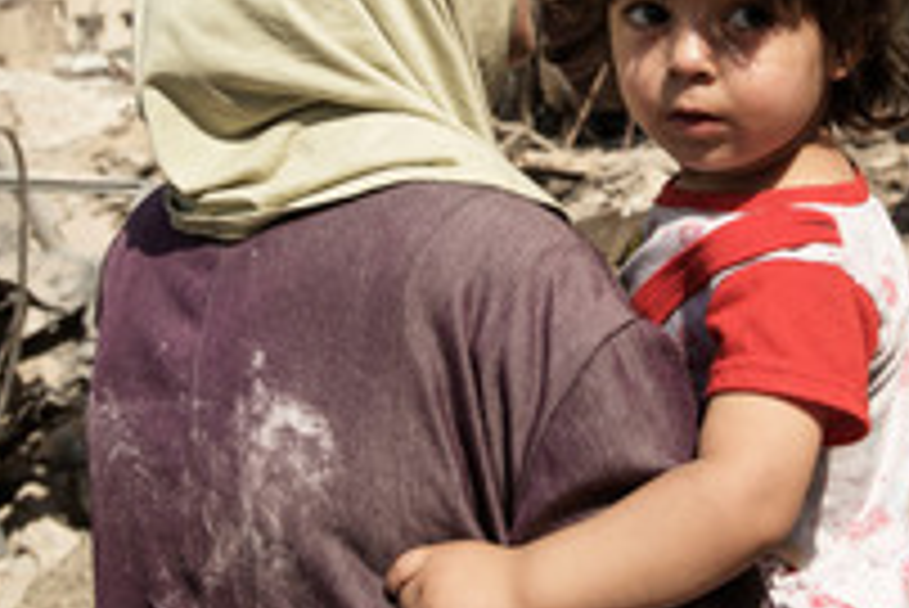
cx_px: 648
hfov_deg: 24.8
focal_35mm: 81
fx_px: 2047
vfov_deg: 16.6
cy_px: 27
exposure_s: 1/400
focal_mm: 32
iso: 64
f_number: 7.1
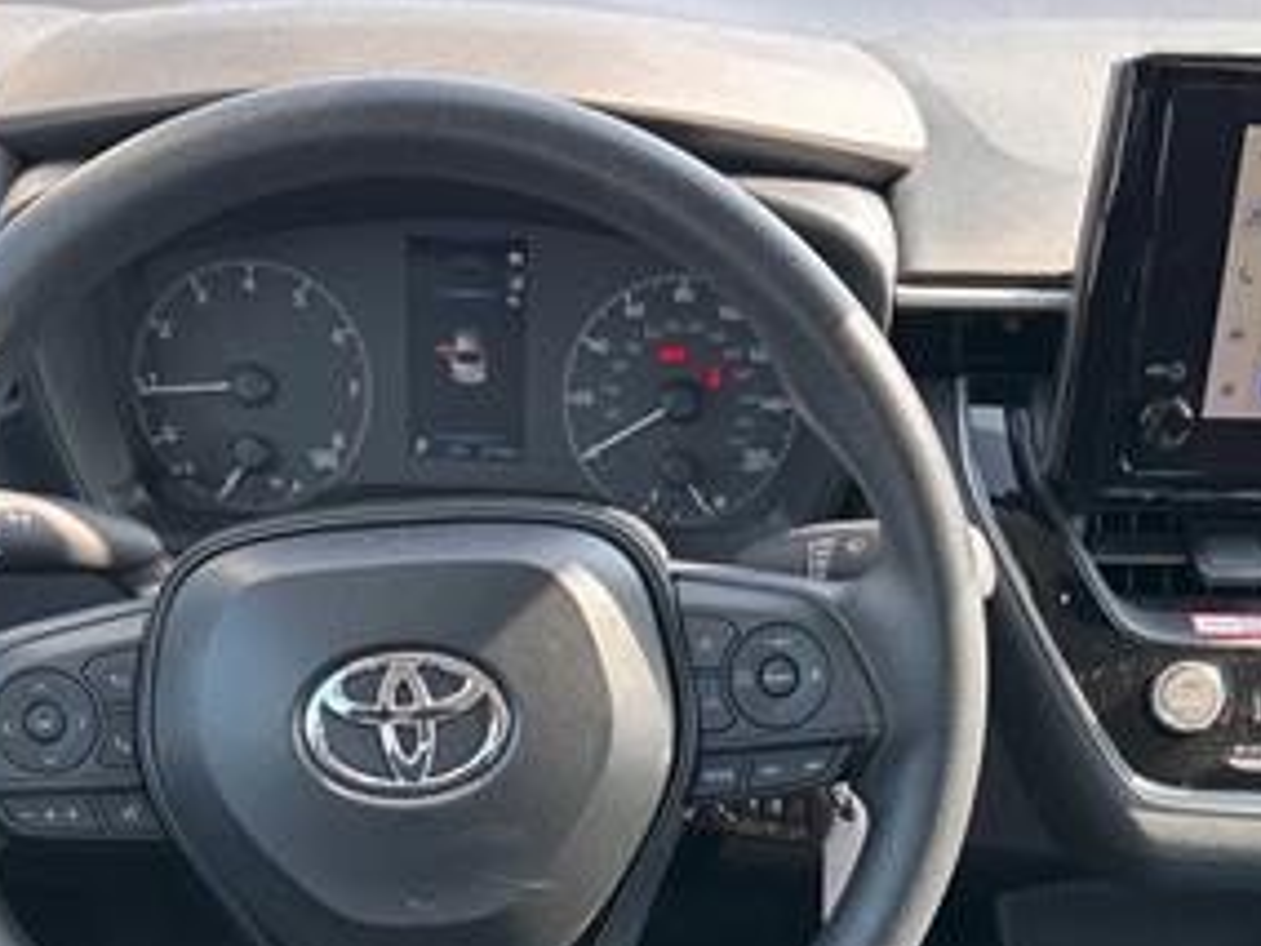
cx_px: 648
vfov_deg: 25.5
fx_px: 1967
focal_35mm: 54
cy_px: 977
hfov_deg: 35.5
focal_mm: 6.86
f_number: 1.78
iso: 100
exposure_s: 1/172
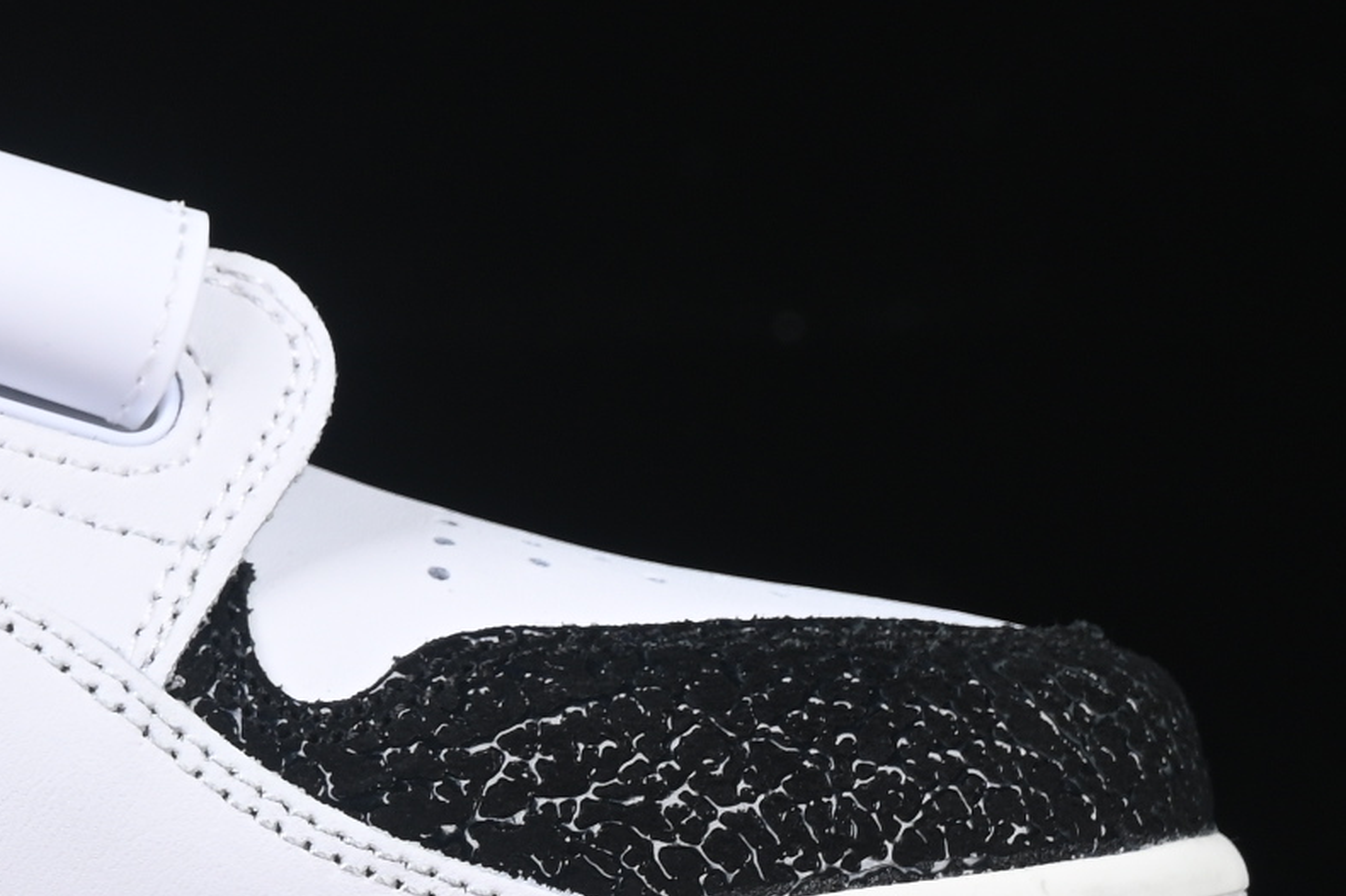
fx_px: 9868
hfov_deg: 7.7
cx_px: -584
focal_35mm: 264
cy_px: 298
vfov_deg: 5.2
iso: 160
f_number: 8
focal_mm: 50
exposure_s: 1/60
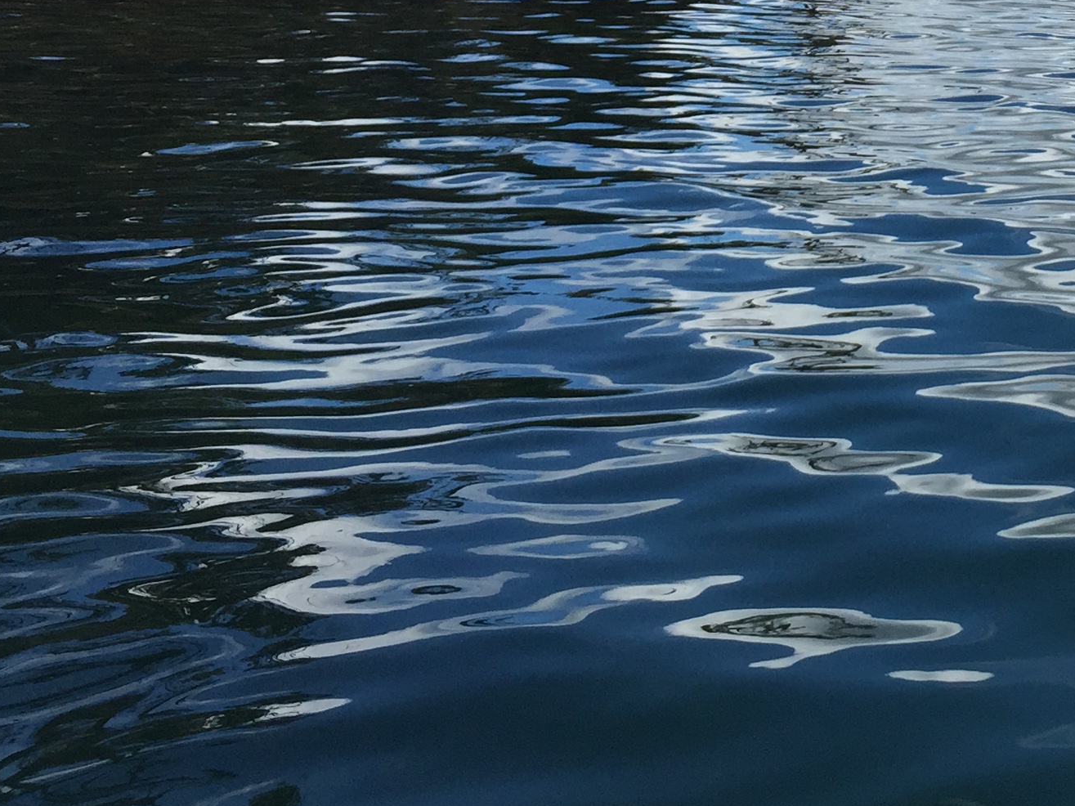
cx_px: 976
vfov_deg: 19.6
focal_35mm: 72
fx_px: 2236
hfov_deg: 26.1
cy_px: -68
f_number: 2.2
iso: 32
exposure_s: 1/3597
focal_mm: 4.15
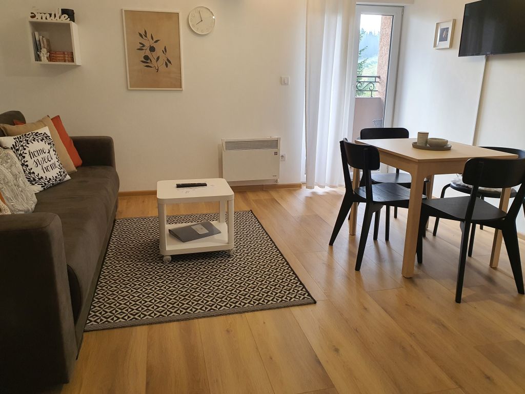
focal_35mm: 26
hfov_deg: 67.3
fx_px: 394
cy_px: 197
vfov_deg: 53.1
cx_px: 262
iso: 250
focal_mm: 4.3
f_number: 2.4
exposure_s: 1/100
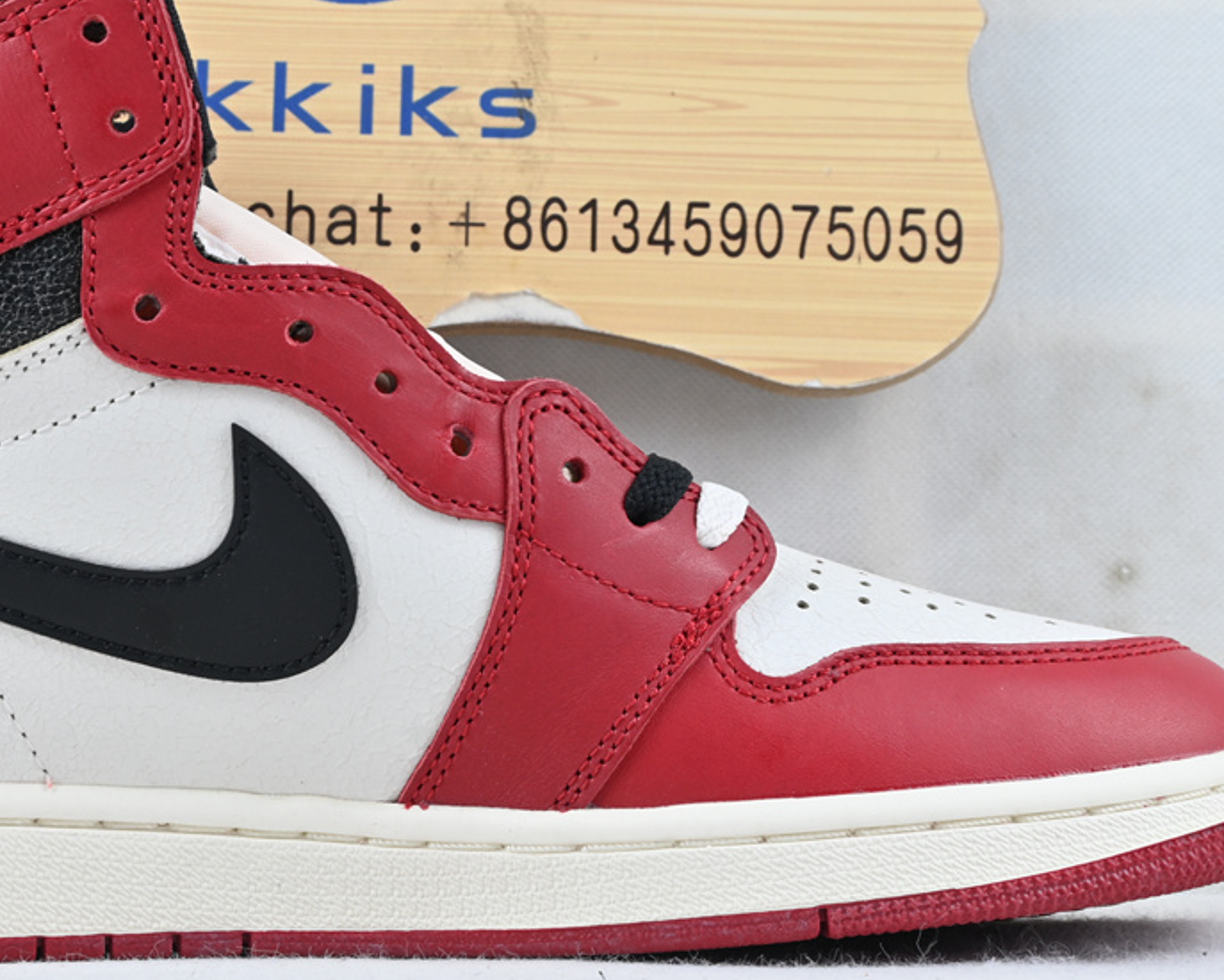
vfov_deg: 19.8
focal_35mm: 77
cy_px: 513
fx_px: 2805
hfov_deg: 24.4
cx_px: 371
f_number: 10
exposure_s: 1/10
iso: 100
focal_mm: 31.5
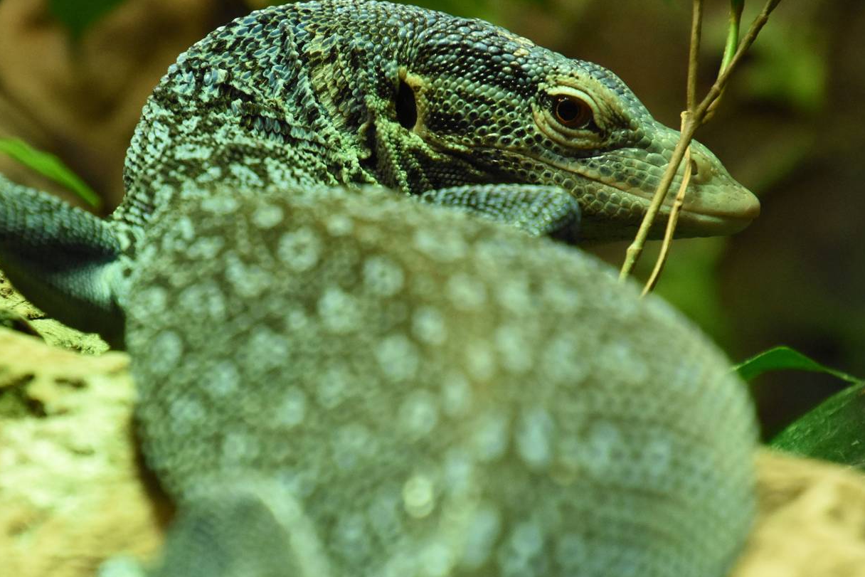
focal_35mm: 326
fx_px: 7825
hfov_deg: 6.3
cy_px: 333
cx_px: 304
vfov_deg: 4.2
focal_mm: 165
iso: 4000
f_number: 6
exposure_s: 1/500
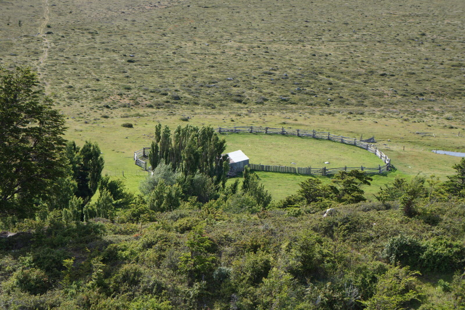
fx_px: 1059
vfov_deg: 16.7
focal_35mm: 82
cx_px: 232
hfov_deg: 24.8
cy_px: 155
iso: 100
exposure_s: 1/200
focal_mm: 55
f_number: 7.1
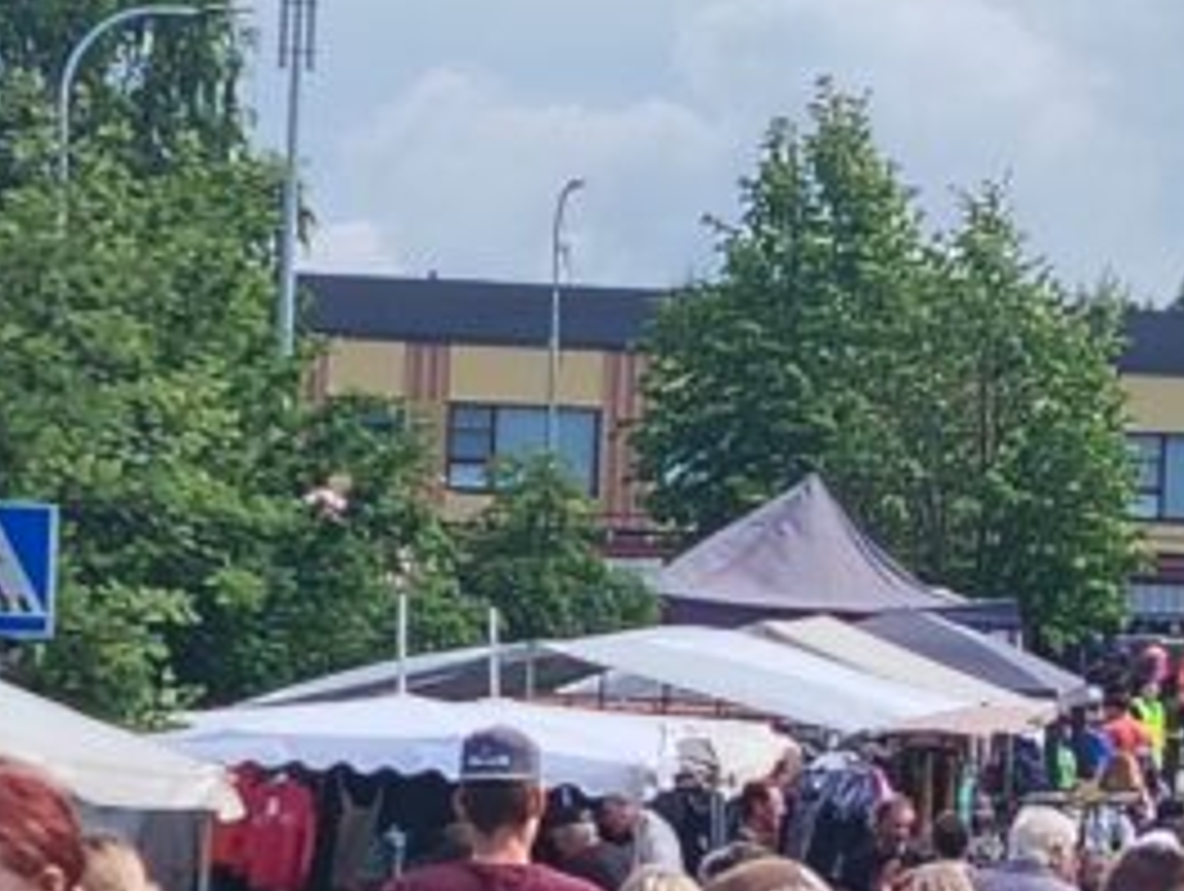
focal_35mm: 206
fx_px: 7056
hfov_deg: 9.6
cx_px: 657
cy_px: 716
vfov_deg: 7.2
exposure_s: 1/803
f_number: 1.75
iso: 100
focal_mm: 5.25
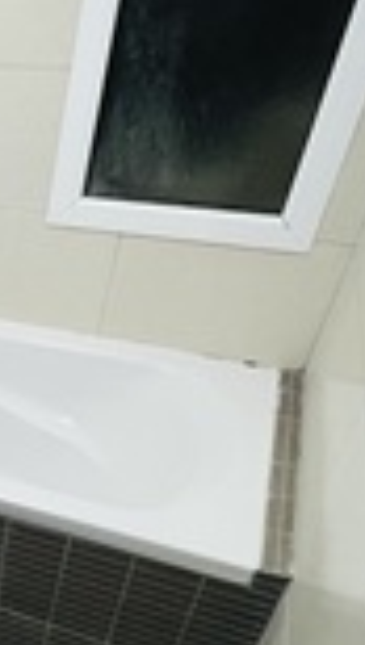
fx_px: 720
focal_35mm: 42
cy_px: 471
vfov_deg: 46.8
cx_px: -258
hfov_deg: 21.2
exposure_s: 1/60
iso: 400
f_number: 1.8
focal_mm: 1.57
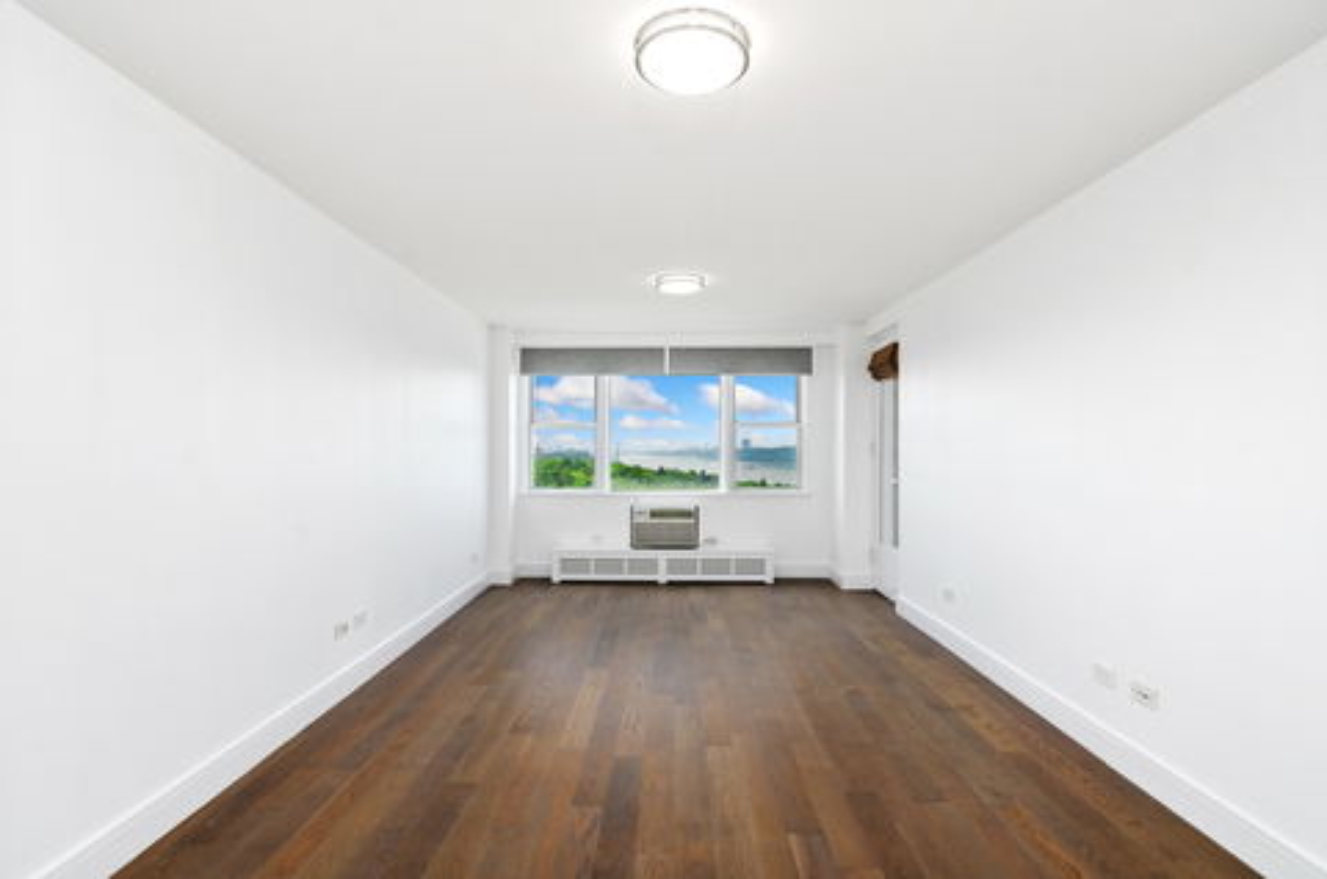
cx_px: 664
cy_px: 440
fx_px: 607
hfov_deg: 95.1
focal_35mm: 16
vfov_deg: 71.8
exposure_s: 1/15
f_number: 8
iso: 400
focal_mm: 11
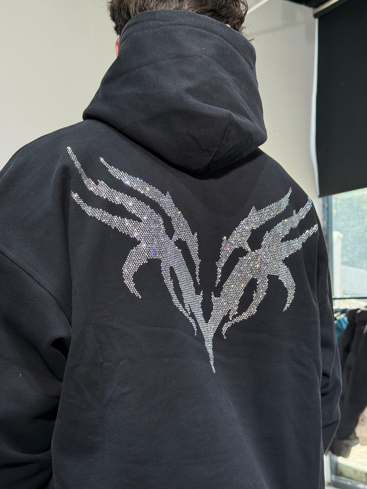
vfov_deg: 39.7
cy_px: 244
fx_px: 679
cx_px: 184
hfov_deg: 30.3
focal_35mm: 48
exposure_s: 1/225
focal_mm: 6.76
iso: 64
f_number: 1.78
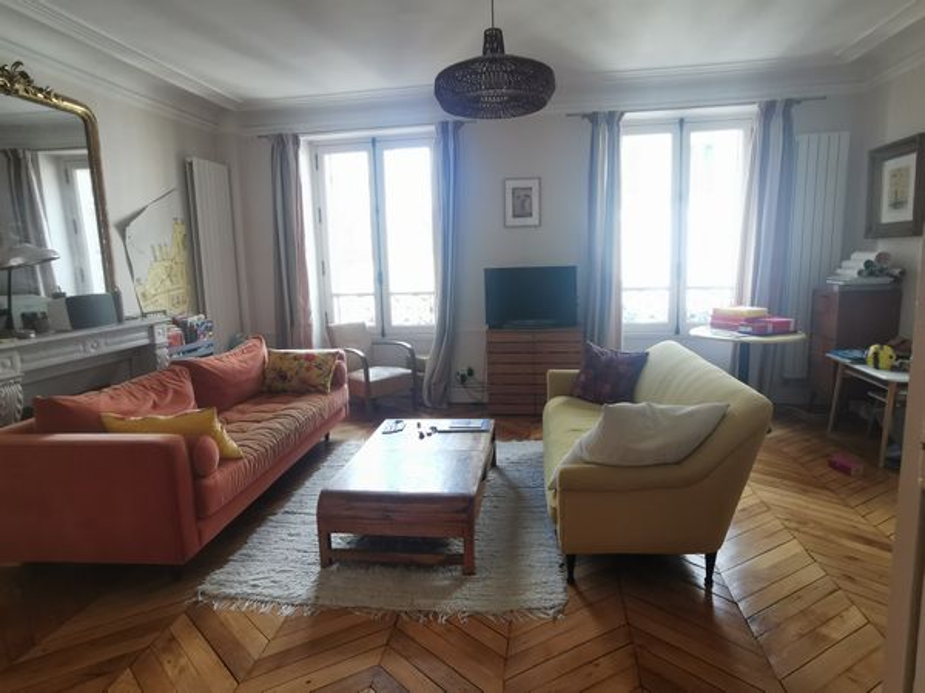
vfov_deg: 66.0
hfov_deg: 81.7
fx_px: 534
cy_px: 346
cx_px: 462
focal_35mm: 20
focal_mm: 2.26
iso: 160
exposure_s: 1/50
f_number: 2.2
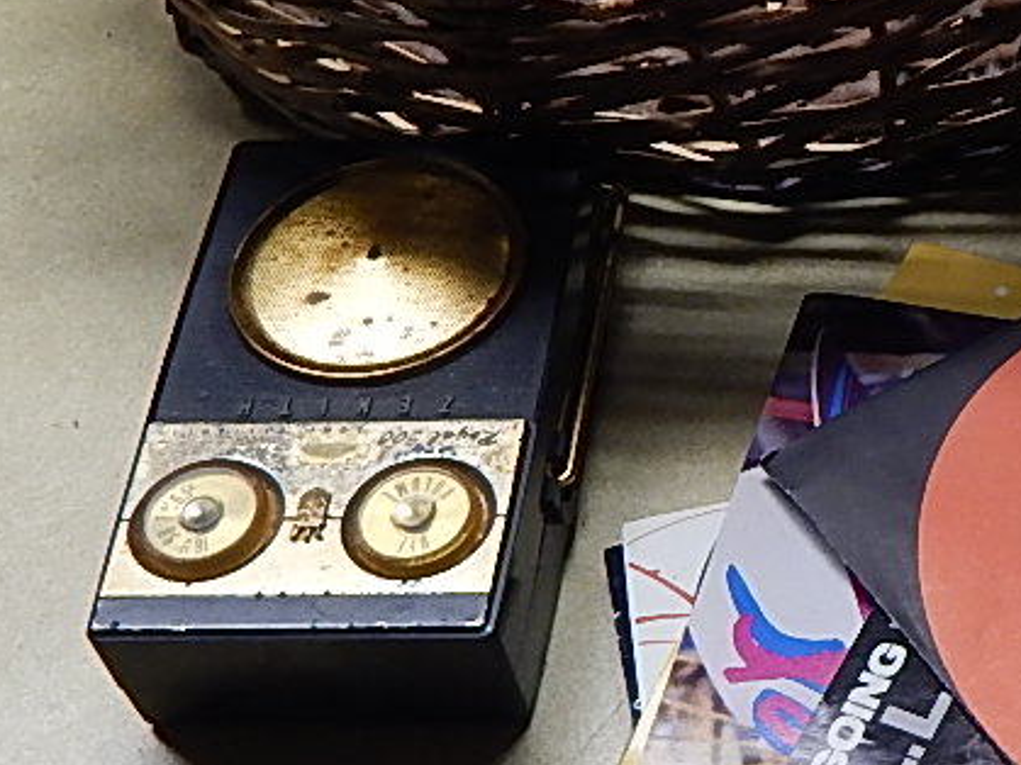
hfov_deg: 21.6
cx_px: 1233
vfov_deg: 17.5
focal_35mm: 84
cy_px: 512
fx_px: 2477
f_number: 3
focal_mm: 4
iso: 125
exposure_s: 1/40
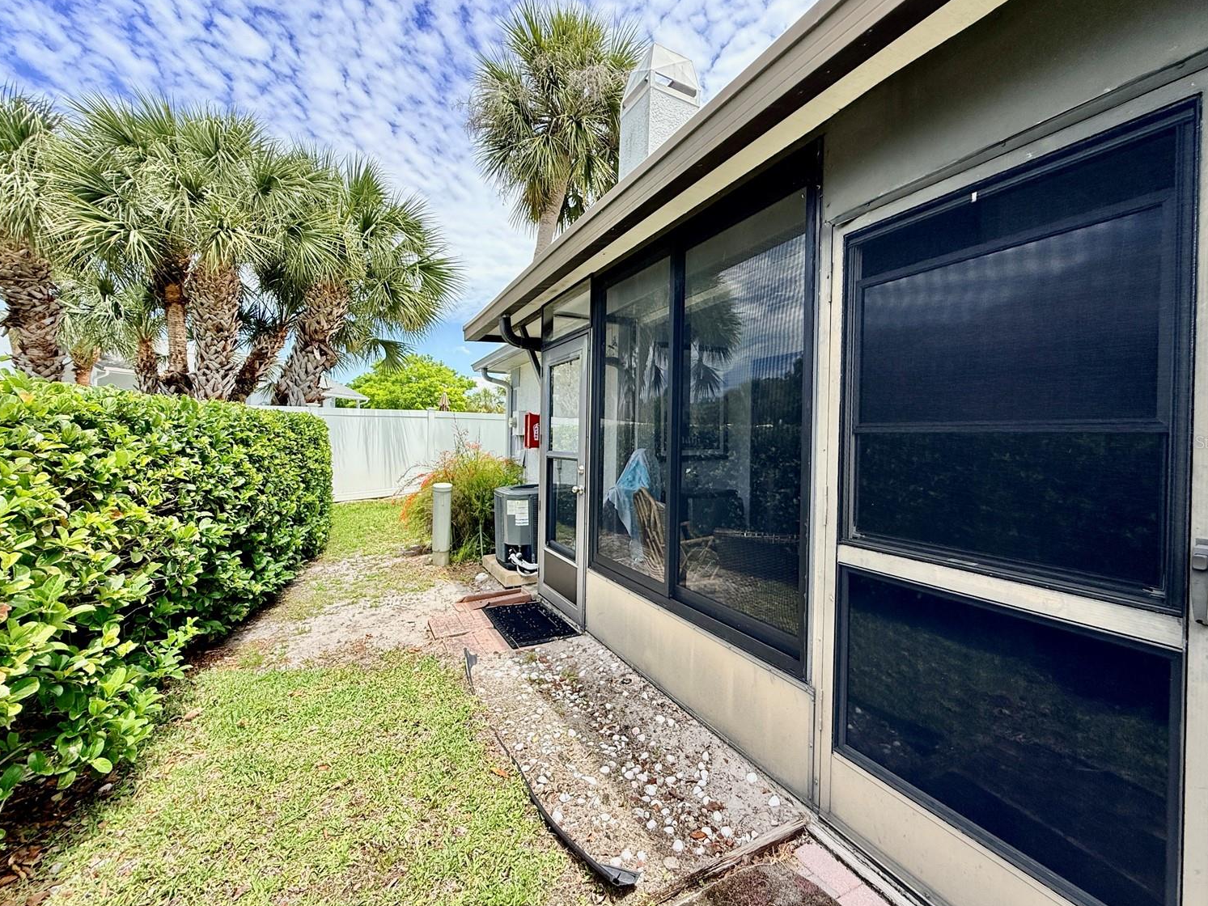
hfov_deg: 98.1
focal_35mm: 15
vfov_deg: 81.7
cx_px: 625
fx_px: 523
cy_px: 442
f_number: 2.2
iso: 64
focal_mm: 2.22
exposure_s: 1/955
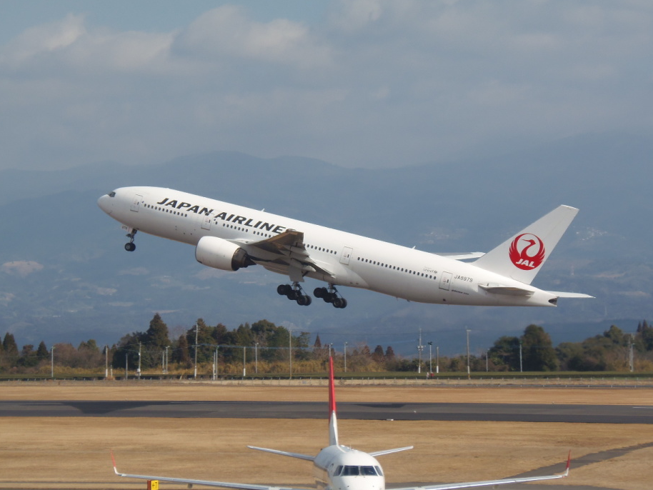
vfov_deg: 8.9
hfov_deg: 11.8
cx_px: 323
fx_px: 3151
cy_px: 236
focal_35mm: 167
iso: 64
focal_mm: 29.4
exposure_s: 1/800
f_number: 4.8
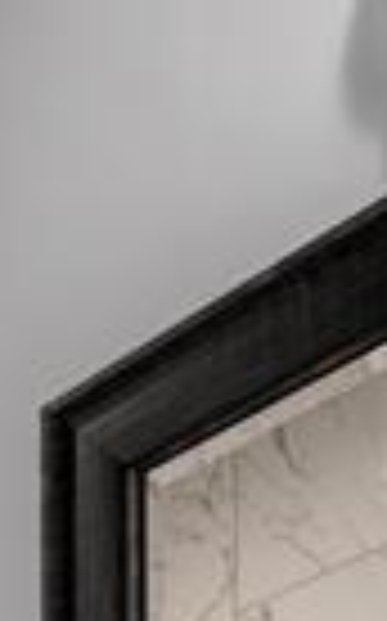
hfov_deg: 8.9
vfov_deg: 13.2
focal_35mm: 121
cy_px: 1462
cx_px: -760
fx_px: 2046
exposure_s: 1.6
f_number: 9
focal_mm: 16
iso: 100
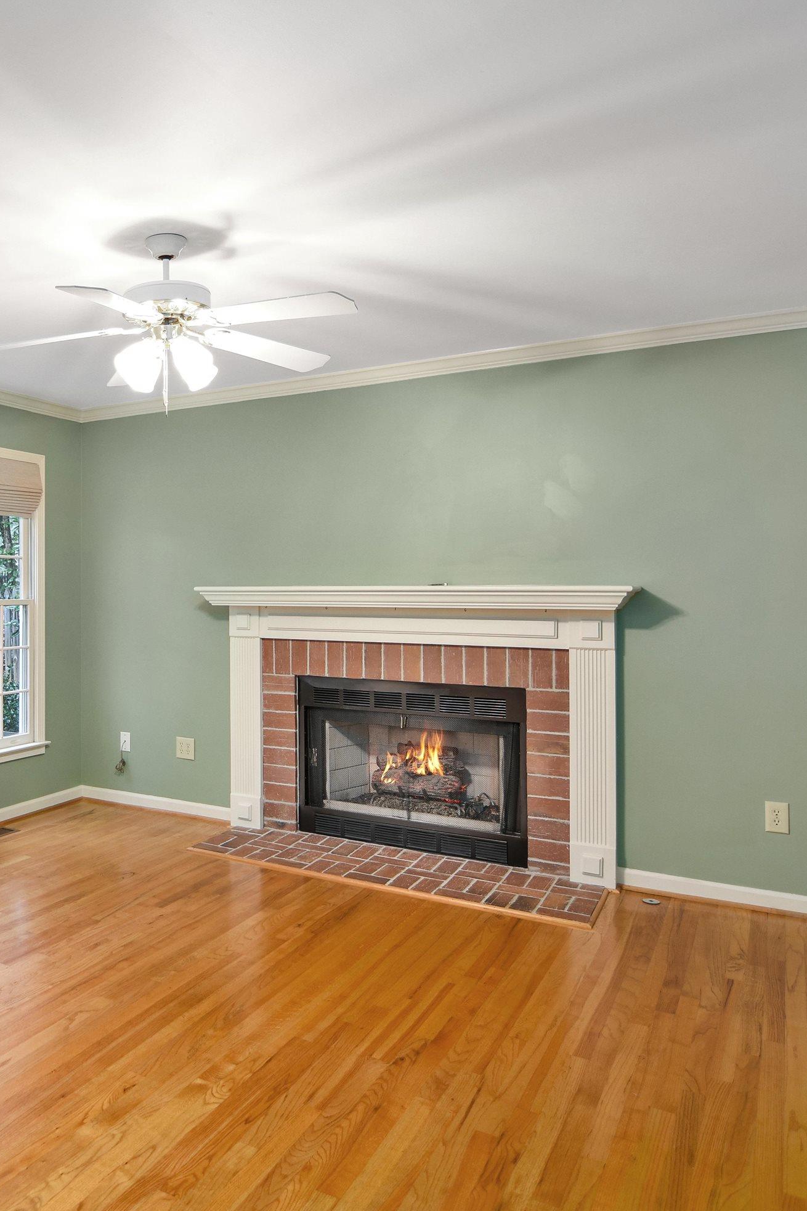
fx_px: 867
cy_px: 590
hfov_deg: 45.9
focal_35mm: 26
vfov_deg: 69.8
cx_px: 103
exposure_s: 1/3
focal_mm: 11
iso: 100
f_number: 2.8
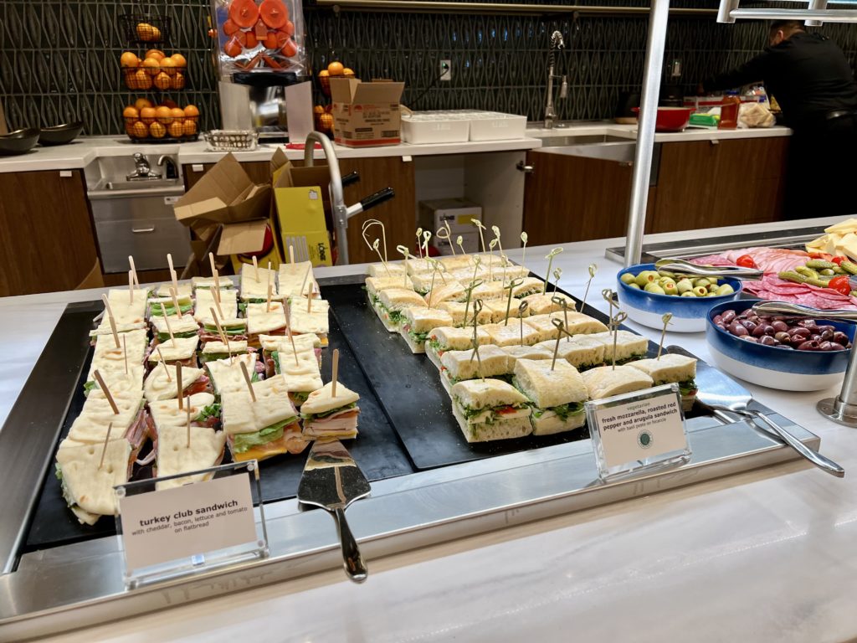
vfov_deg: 53.1
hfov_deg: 67.3
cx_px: 428
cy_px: 322
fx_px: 644
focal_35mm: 26
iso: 100
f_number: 1.5
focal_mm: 5.7
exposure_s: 1/115
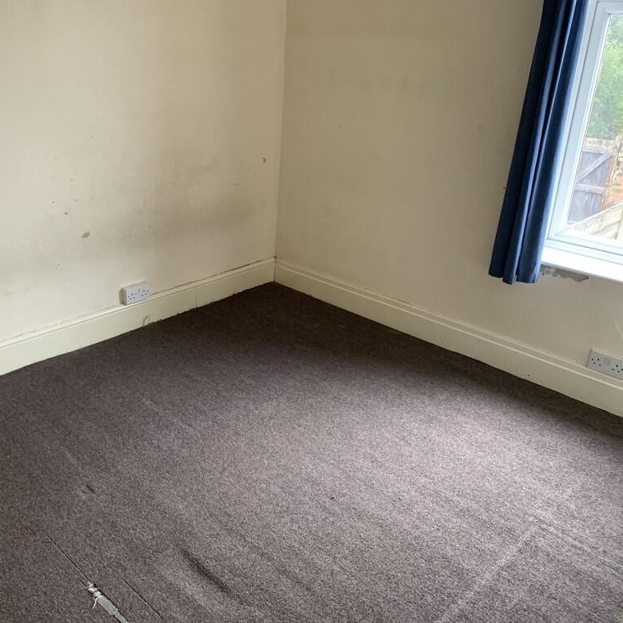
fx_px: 631
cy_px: 311
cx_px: 234
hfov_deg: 52.0
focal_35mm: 31
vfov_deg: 52.5
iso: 200
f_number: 1.8
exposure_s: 1/60
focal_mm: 4.25
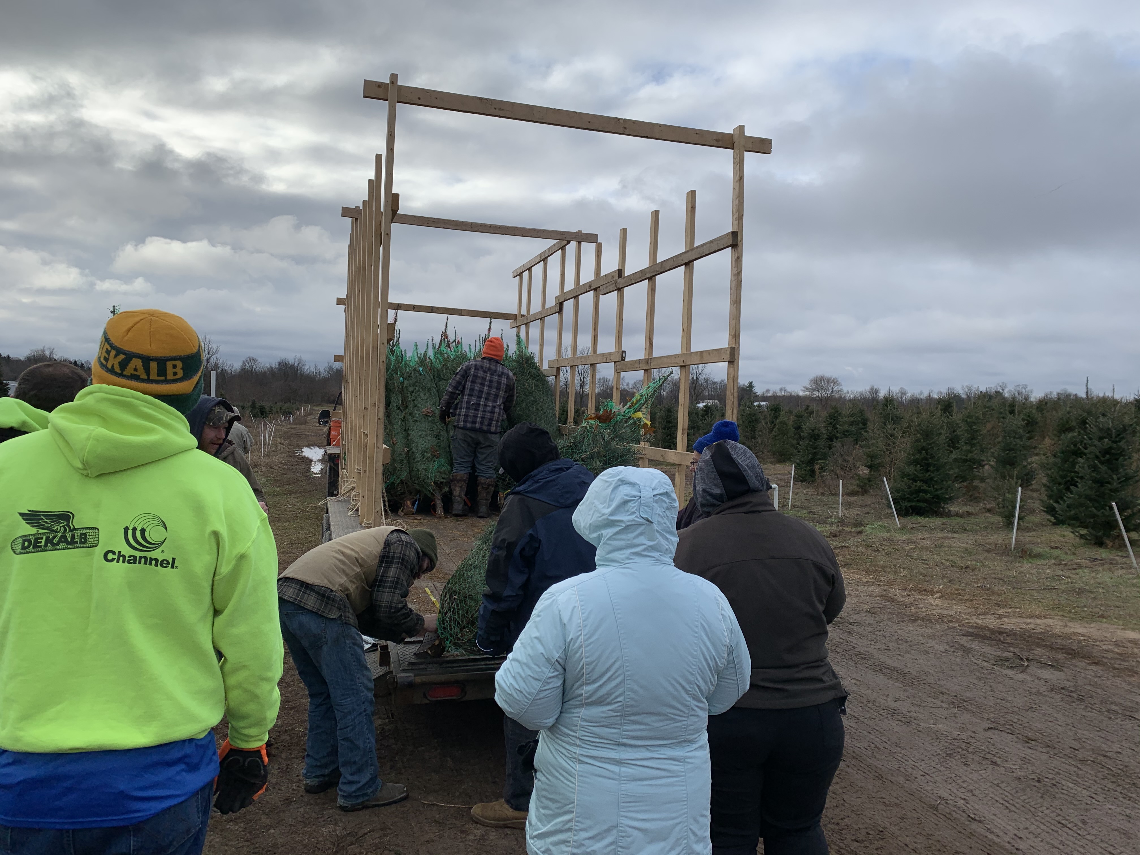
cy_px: 428
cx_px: 570
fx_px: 856
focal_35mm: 26
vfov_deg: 53.1
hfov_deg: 67.3
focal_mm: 4.25
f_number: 1.8
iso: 25
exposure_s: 1/1718
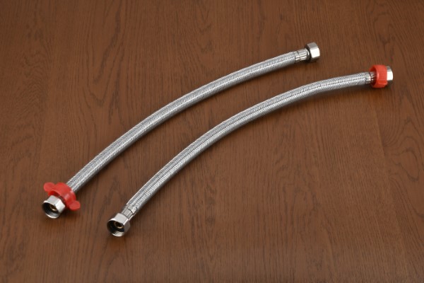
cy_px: 142
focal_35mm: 105
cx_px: 212
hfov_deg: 19.5
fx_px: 1237
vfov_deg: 13.0
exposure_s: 1/50
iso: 200
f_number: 18
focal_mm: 70
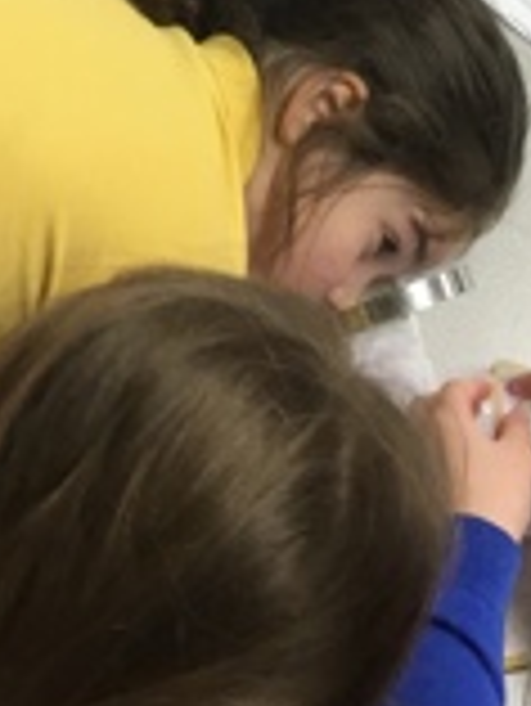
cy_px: -67
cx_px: 261
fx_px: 1614
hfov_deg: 18.7
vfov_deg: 23.2
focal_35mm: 79
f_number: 2.4
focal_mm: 3.3
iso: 40
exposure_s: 1/33
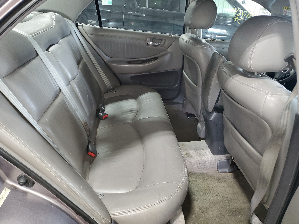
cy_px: 112
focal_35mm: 26
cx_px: 150
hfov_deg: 67.3
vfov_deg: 53.1
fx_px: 225
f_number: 1.5
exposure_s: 1/24
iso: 122
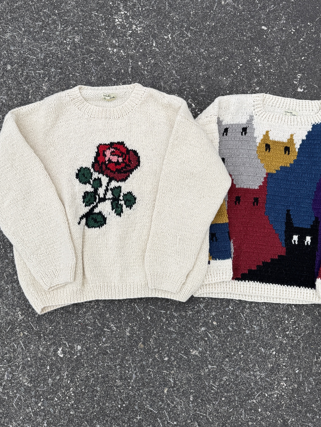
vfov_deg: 61.1
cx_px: 190
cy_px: 171
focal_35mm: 29
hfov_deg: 48.0
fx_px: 359
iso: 80
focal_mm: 6.76
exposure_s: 1/1261
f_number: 1.78
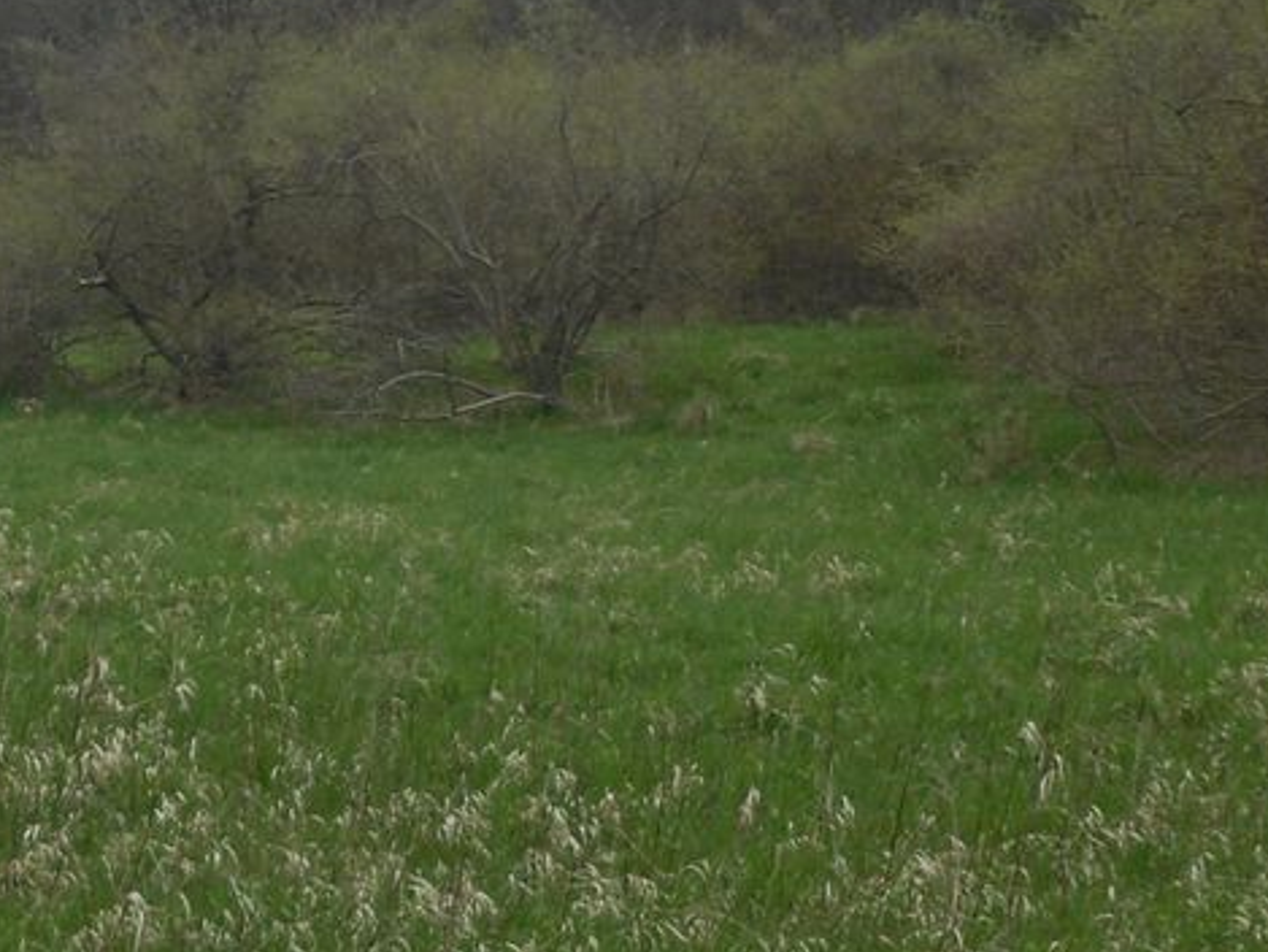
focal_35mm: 99
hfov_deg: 19.1
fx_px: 3627
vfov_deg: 14.9
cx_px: -91
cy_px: 181
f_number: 8.1
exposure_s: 1/206
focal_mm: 6
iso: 80
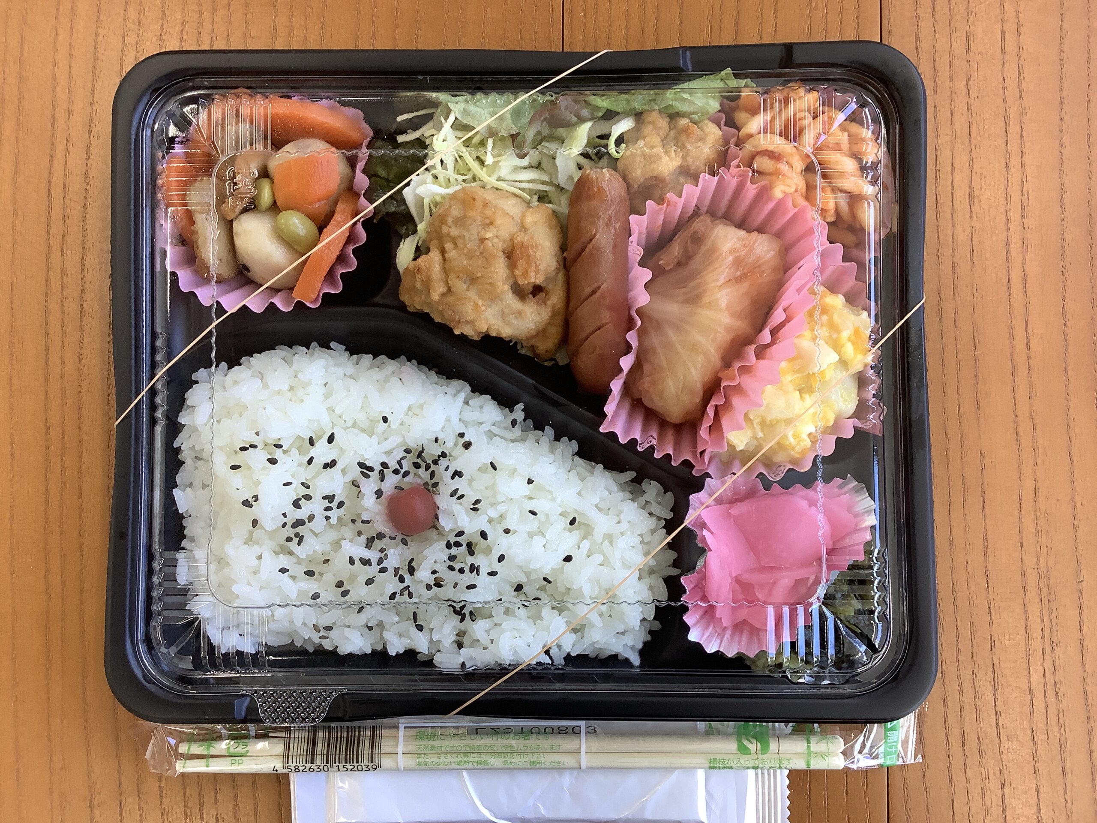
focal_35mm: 31
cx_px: 548
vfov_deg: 45.4
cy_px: 412
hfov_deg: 58.4
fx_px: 982
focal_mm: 3.3
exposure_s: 1/100
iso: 50
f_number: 2.4
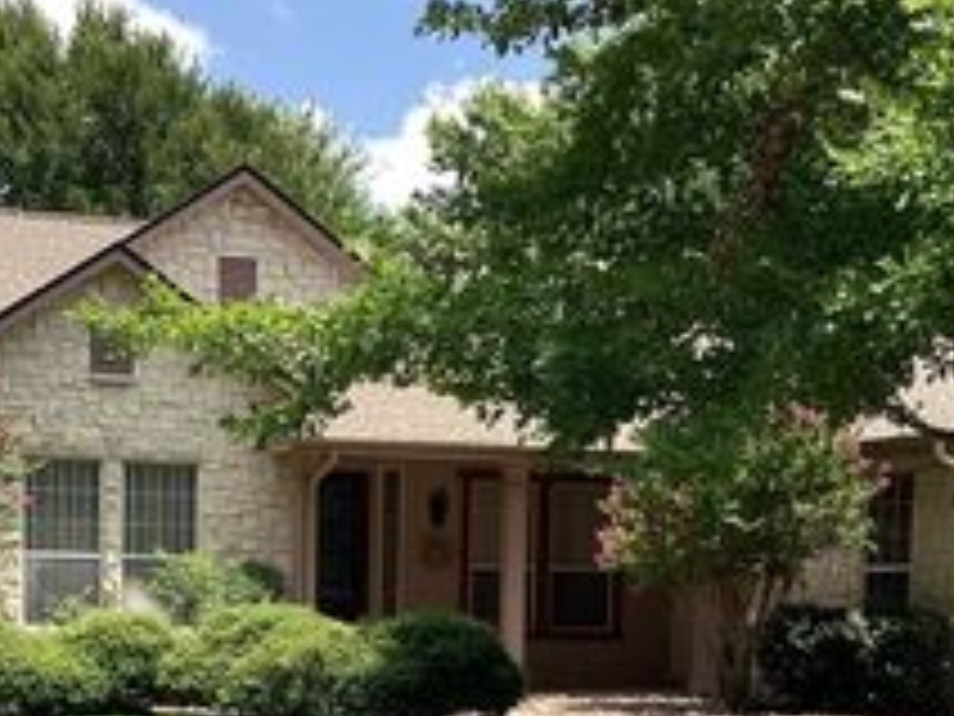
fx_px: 2012
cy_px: 745
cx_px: 346
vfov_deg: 19.5
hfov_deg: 26.6
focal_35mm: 73
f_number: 2.4
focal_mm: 3.3
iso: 25
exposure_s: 1/662
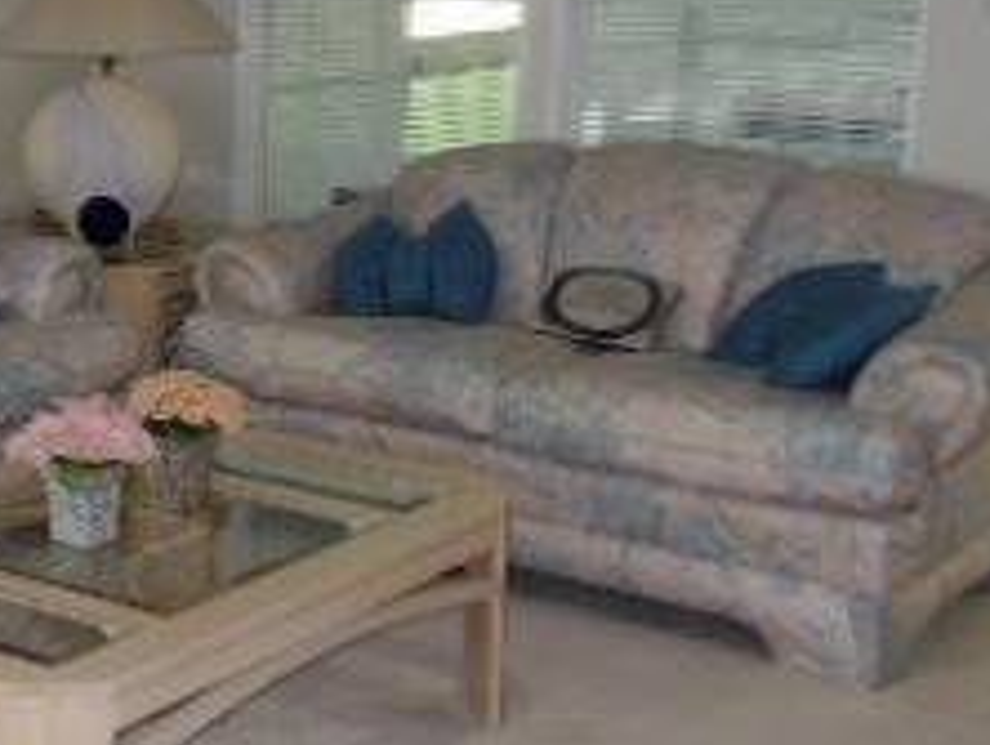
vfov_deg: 20.5
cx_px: -178
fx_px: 2061
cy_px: 357
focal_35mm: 72
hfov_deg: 24.6
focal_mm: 4.5
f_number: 3.5
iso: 200
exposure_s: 1/25
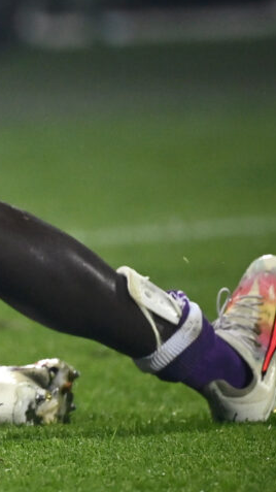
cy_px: 332
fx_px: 10860
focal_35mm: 834
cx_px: -192
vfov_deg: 2.6
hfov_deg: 1.5
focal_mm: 380
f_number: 4
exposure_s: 1/2000
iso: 2000
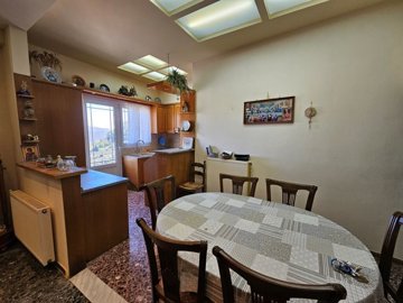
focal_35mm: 13
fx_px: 151
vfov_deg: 89.9
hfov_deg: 106.2
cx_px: 202
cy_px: 152
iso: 64
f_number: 2.2
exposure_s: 1/50
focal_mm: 2.2
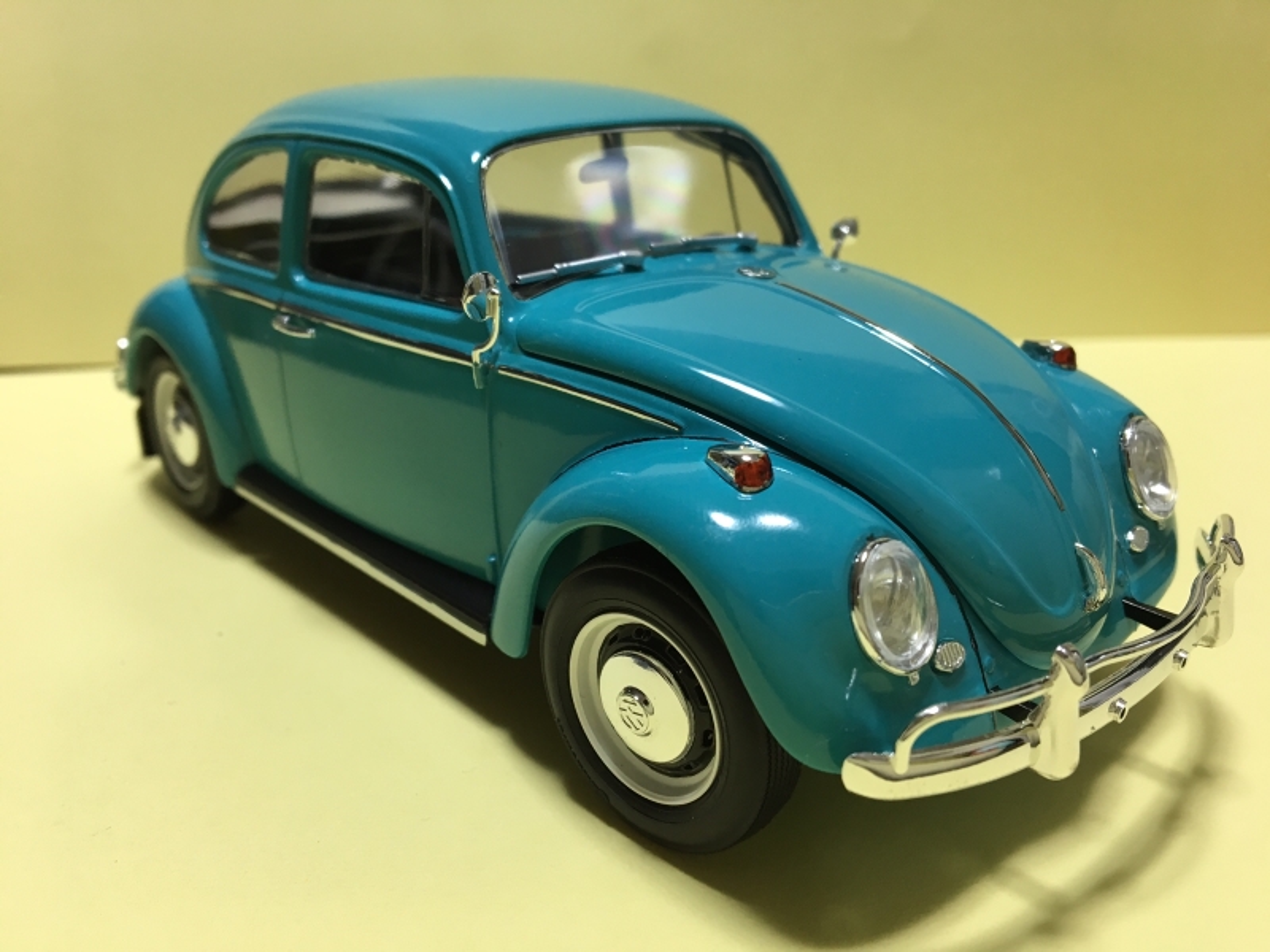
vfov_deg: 48.2
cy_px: 476
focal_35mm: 29
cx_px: 635
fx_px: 1064
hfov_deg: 61.7
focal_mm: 4.15
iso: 64
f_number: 2.2
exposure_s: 1/30
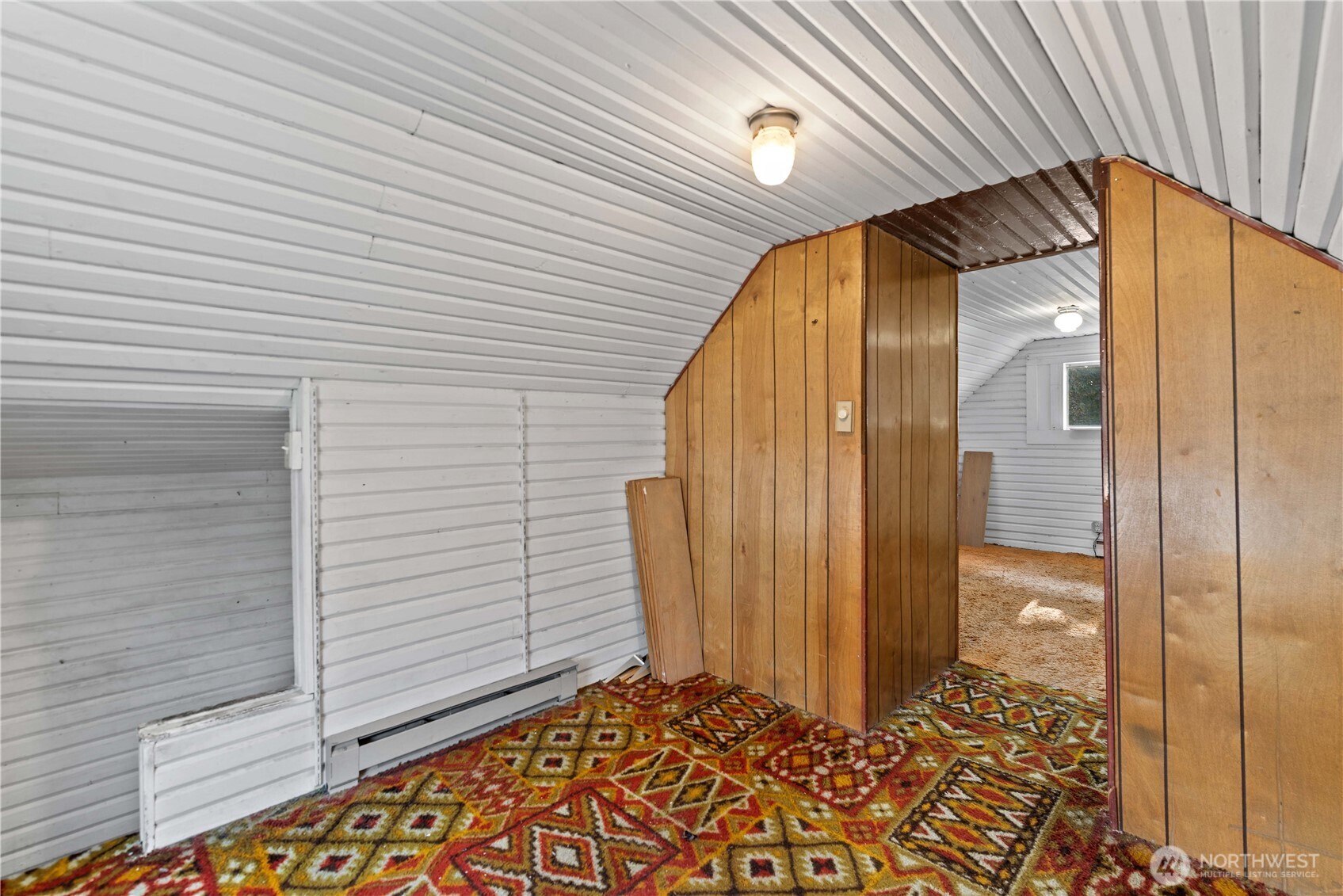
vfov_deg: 77.4
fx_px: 560
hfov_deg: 100.4
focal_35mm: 15
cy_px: 448
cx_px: 672
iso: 200
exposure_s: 1.3
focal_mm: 15
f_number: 8
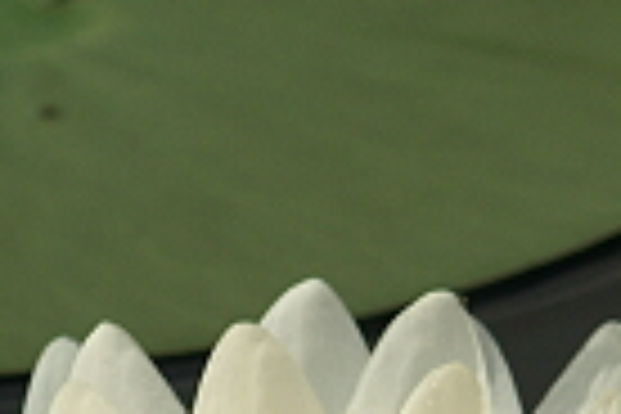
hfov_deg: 2.8
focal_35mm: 734
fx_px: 12661
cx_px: 270
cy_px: 783
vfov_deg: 1.9
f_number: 11
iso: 100
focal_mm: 90
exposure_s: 1/400
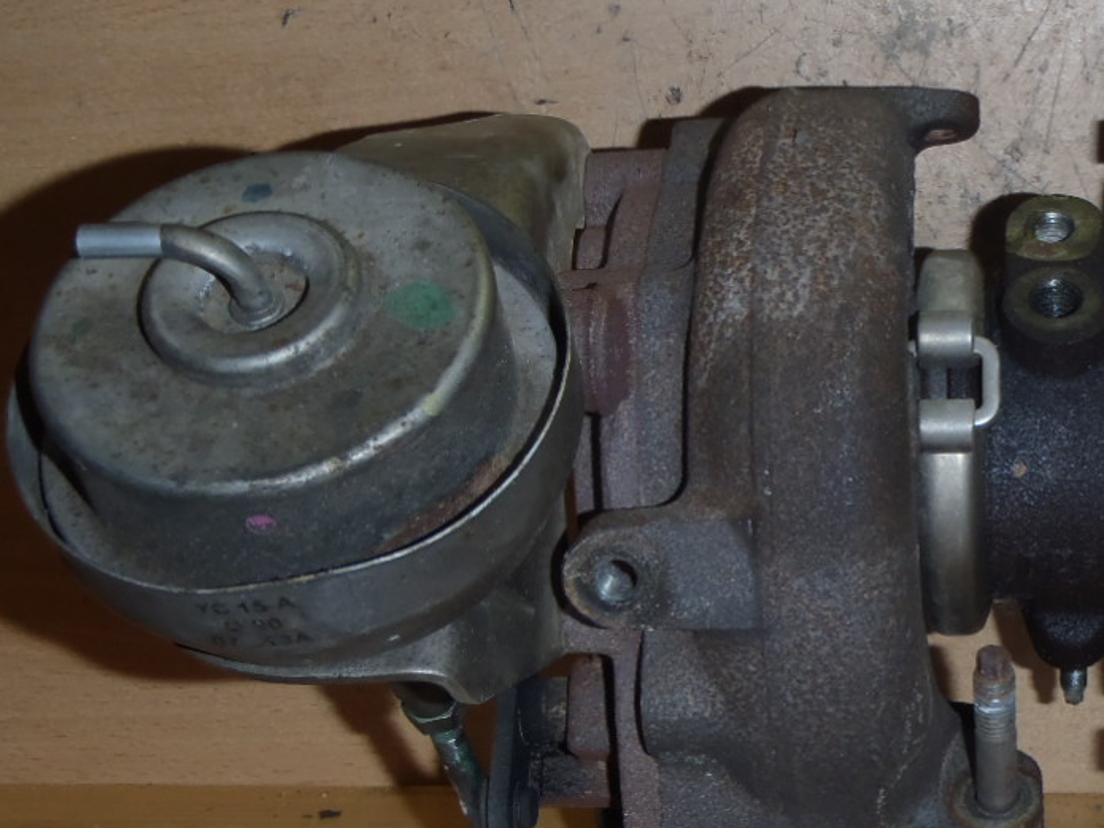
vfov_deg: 20.9
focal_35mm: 70
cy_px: 561
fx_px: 2232
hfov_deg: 27.0
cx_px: 953
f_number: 4.6
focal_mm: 6.83
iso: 100
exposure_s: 1/40
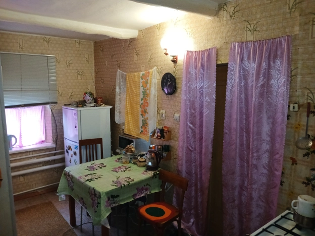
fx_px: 237
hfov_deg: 67.3
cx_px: 158
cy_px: 118
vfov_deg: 53.1
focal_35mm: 26
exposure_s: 1/33.3
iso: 250
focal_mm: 3.98
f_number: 1.8
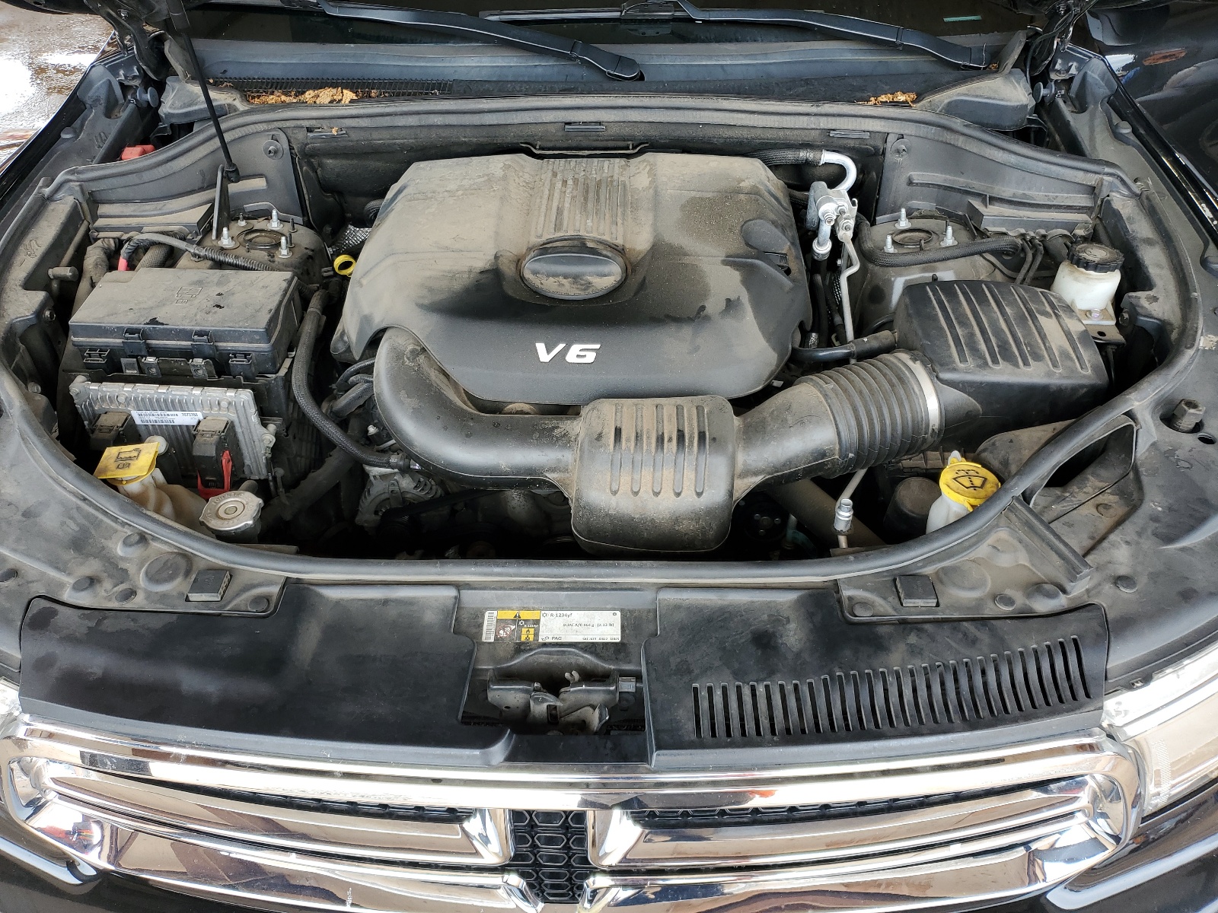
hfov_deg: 67.3
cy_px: 456
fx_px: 915
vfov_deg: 53.1
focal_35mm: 26
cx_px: 609
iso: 50
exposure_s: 1/189
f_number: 1.5
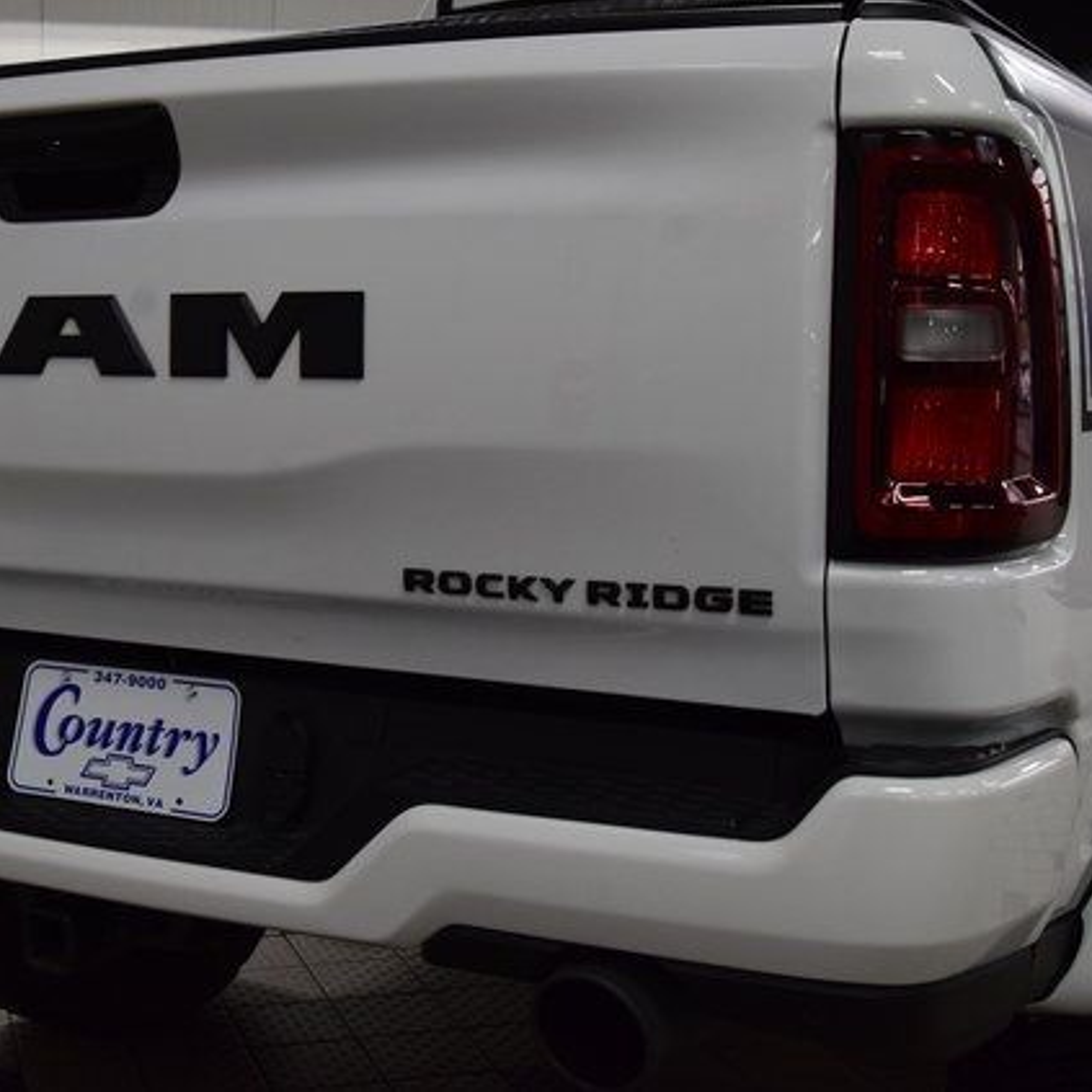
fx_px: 1927
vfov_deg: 31.6
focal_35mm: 54
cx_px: 328
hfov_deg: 31.3
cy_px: 543
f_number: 8
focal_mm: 28
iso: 1100
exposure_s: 1/60
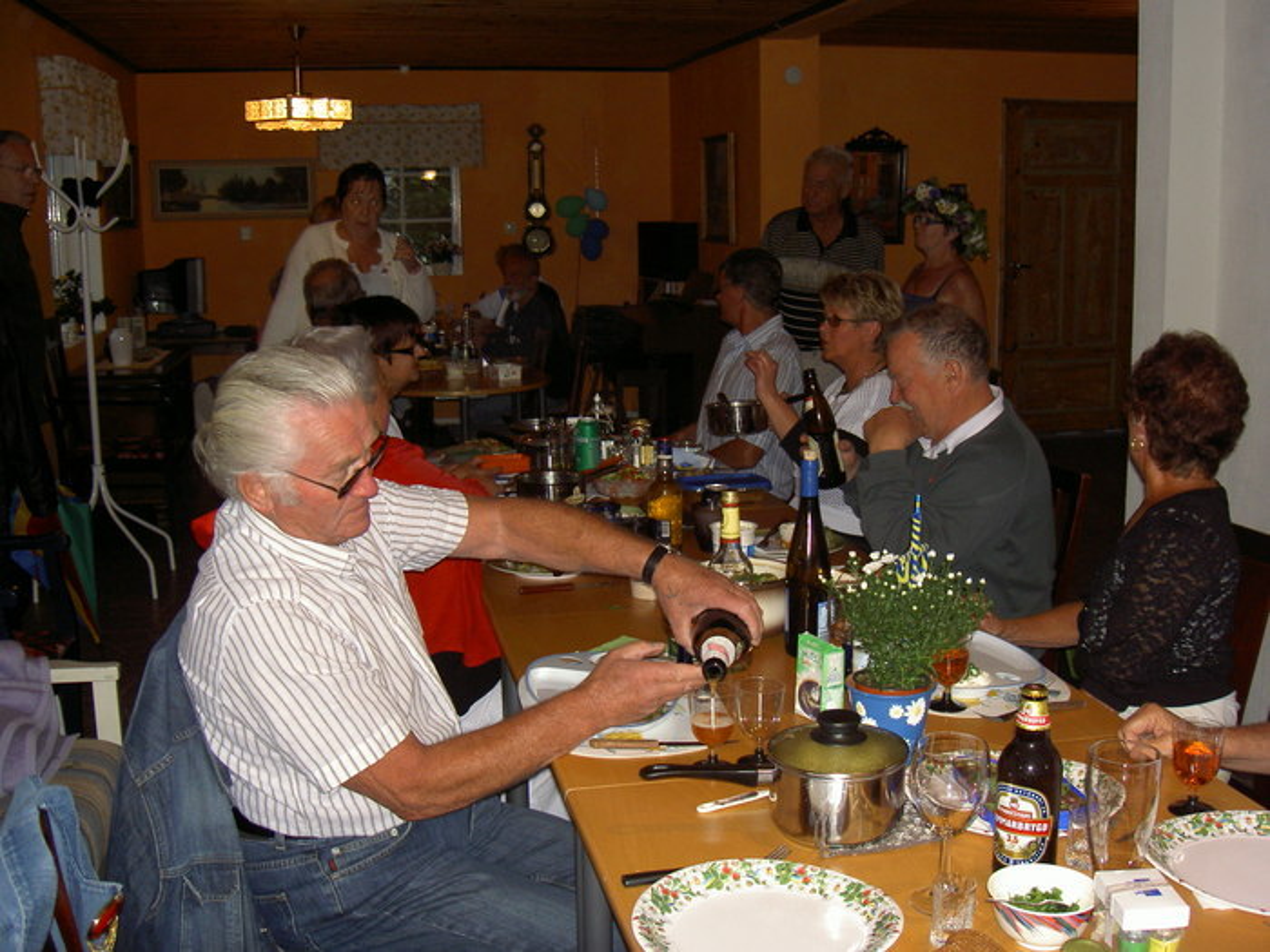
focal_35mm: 39
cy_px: 476
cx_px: 635
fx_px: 1431
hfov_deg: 47.9
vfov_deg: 36.8
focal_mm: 8
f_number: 2.8
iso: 100
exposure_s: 1/60
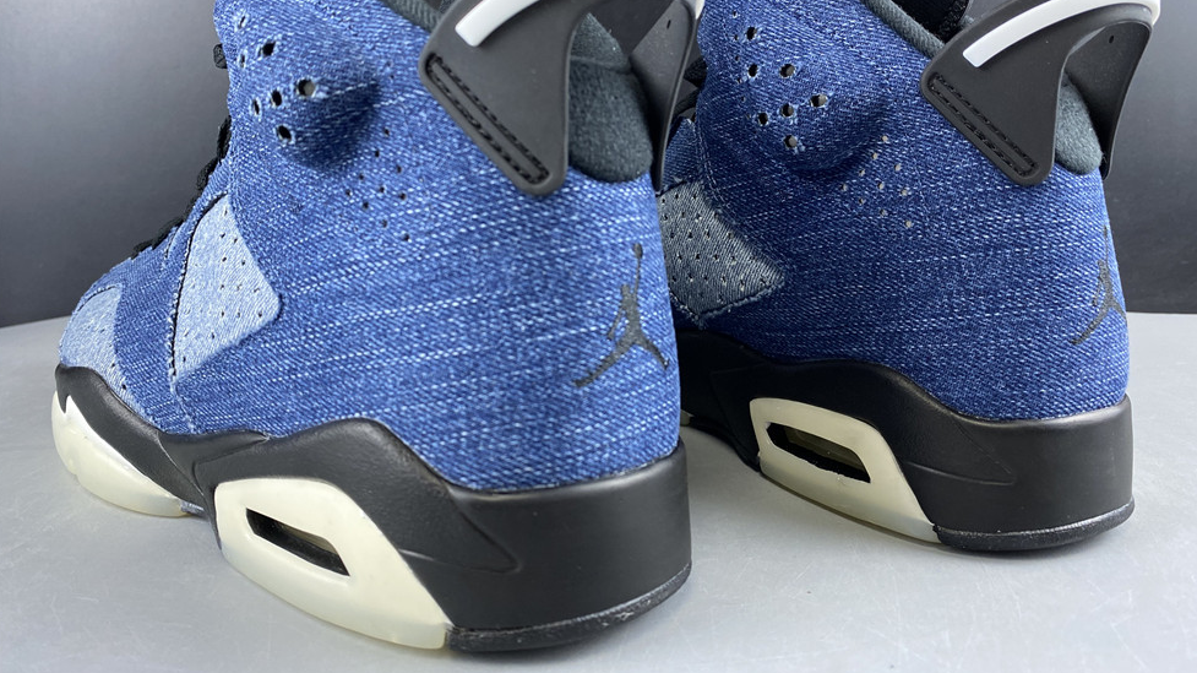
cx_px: 605
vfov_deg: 39.9
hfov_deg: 66.1
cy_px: 257
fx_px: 920
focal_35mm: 29
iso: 125
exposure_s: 1/50
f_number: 1.8
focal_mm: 4.25
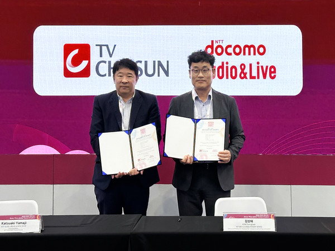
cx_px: 168
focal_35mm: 48
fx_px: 465
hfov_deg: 39.7
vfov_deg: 30.3
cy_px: 126
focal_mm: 6.86
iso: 64
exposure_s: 1/120
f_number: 1.78
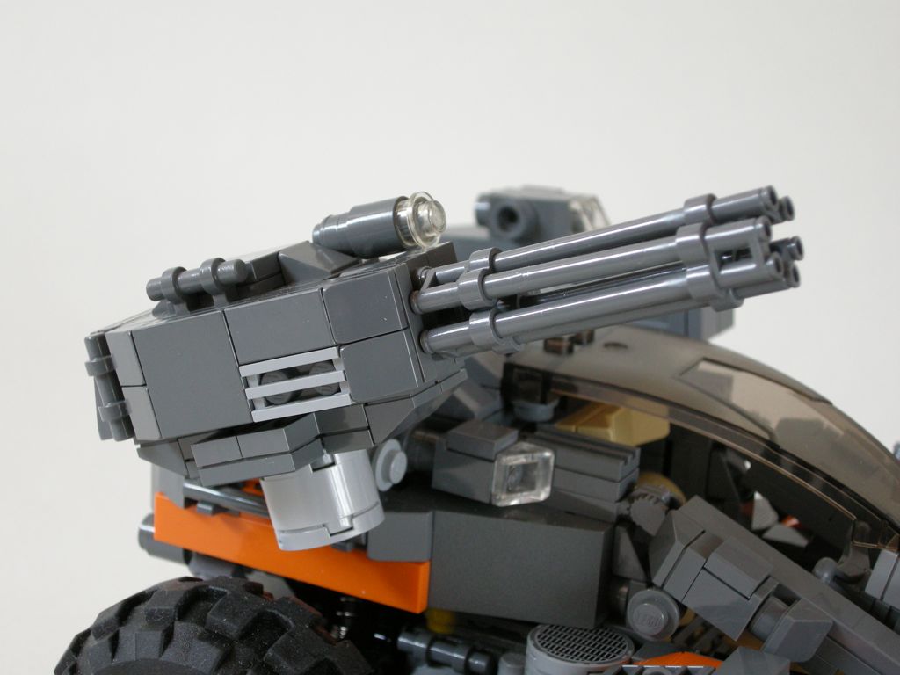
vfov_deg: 16.6
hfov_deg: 22.0
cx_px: 450
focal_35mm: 89
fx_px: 2314
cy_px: 338
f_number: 4.3
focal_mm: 18.6
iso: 200
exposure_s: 1/14
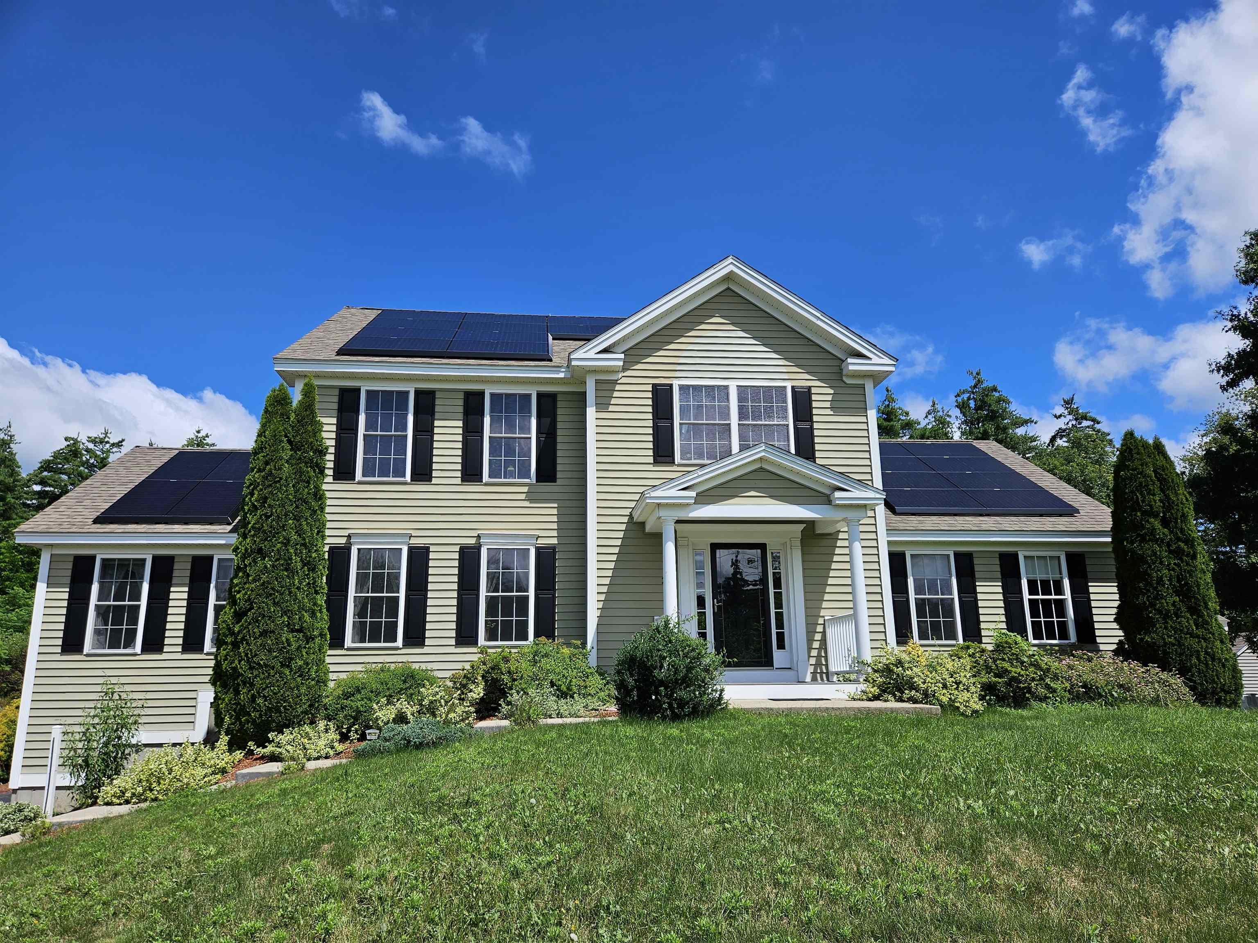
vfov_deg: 58.9
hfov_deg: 73.9
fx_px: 836
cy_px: 472
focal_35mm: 23
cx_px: 629
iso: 25
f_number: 1.8
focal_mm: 5.4
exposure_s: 1/2503
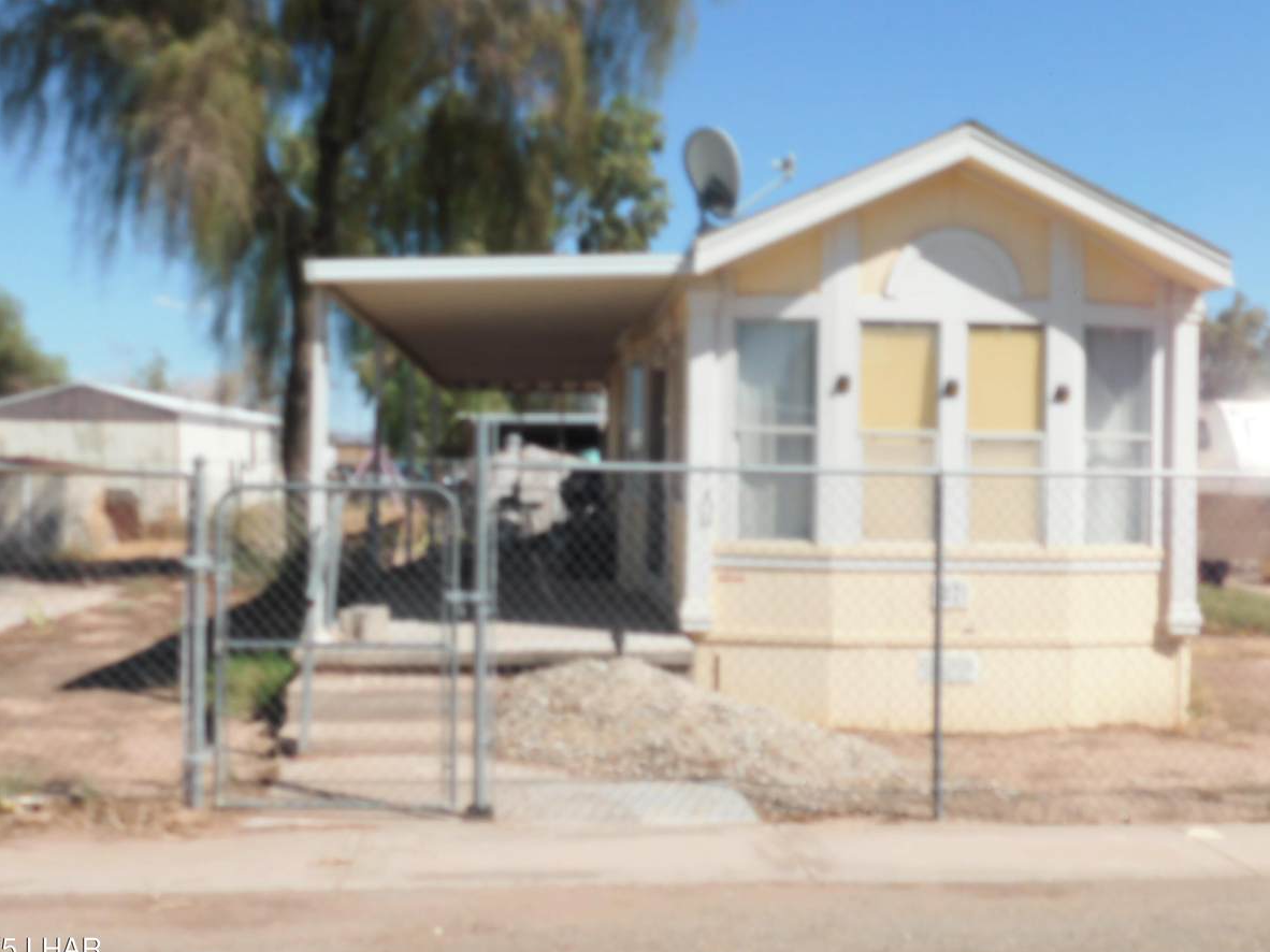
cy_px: 480
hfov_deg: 47.9
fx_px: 1431
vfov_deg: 36.8
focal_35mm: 39
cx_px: 617
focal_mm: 6.3
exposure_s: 1/500
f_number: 7
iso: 125
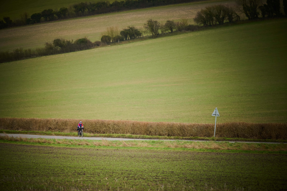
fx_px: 1593
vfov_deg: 6.9
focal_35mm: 200
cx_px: 144
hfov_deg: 10.3
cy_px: 96
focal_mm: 200
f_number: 2.8
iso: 1600
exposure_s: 1/4000
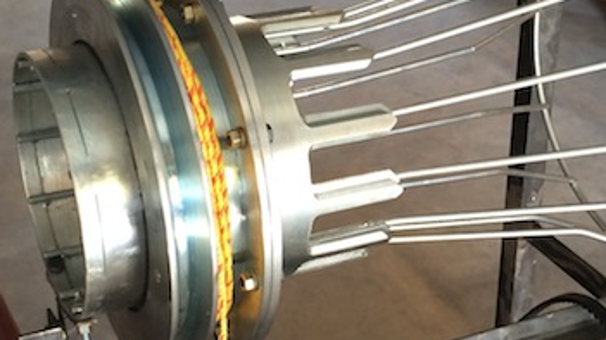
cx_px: 382
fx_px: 1156
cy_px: 202
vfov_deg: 16.7
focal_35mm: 72
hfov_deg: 29.2
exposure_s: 1/30
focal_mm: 4.15
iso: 80
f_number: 2.2
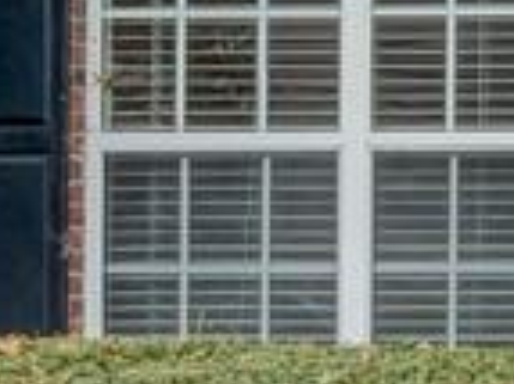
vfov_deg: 7.0
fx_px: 3086
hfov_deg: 8.7
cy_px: -215
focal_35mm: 208
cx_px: 1219
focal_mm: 3
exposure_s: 1/122
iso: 25
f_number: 1.8
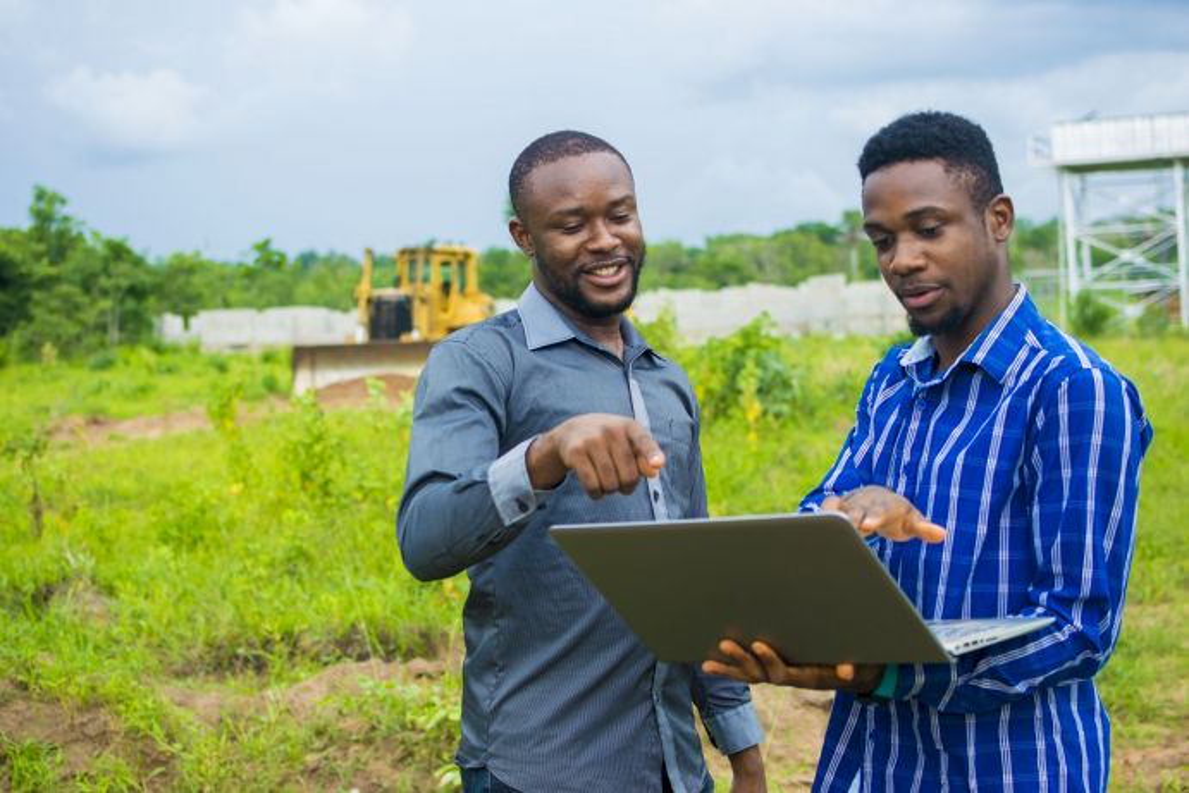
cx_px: 594
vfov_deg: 25.8
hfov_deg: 37.8
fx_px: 1734
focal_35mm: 52
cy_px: 396
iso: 100
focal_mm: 35
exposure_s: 1/200
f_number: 2.8
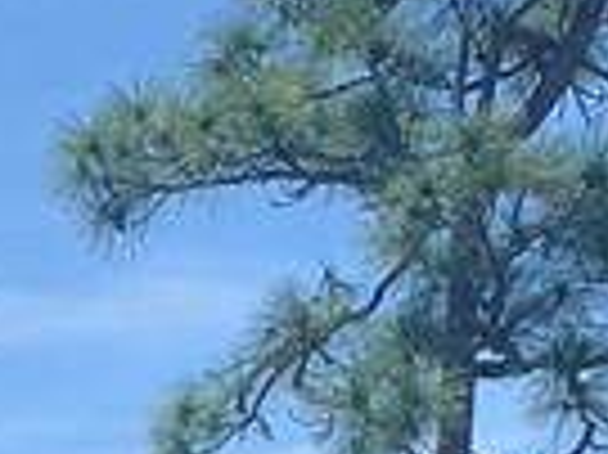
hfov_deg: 8.9
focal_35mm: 197
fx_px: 3457
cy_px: 1160
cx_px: -968
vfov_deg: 7.0
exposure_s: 1/1065
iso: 25
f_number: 1.8
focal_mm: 4.25
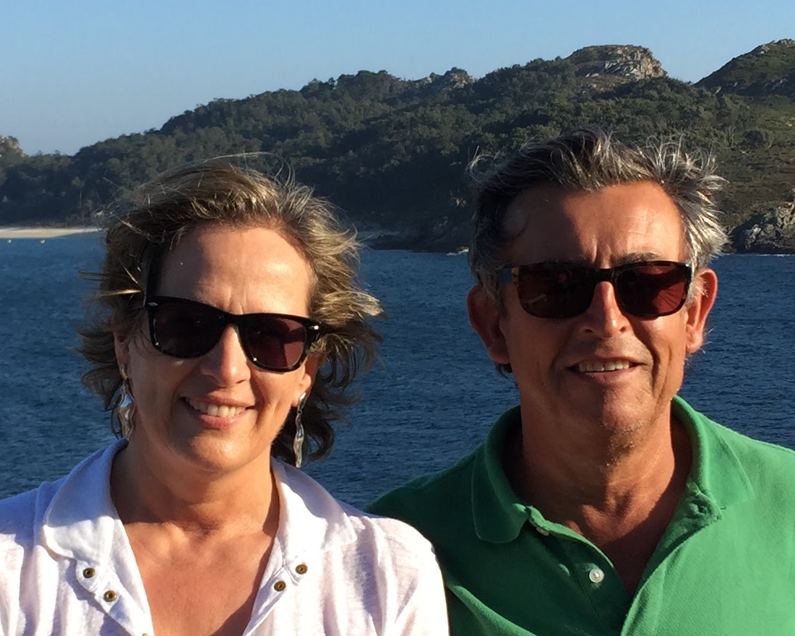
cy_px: 309
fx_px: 1976
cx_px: 314
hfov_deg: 22.7
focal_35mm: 84
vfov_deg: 18.3
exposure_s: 1/1199
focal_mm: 4.15
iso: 32
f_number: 2.2
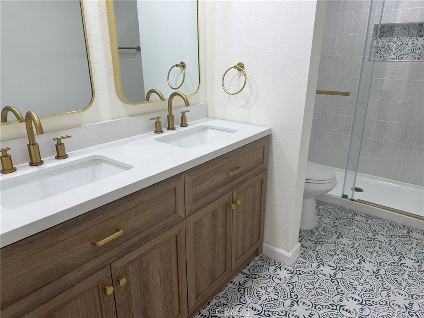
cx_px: 212
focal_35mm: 24
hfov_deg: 71.6
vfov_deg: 56.8
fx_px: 294
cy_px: 159
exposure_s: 1/120
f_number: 1.78
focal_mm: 6.76
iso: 64
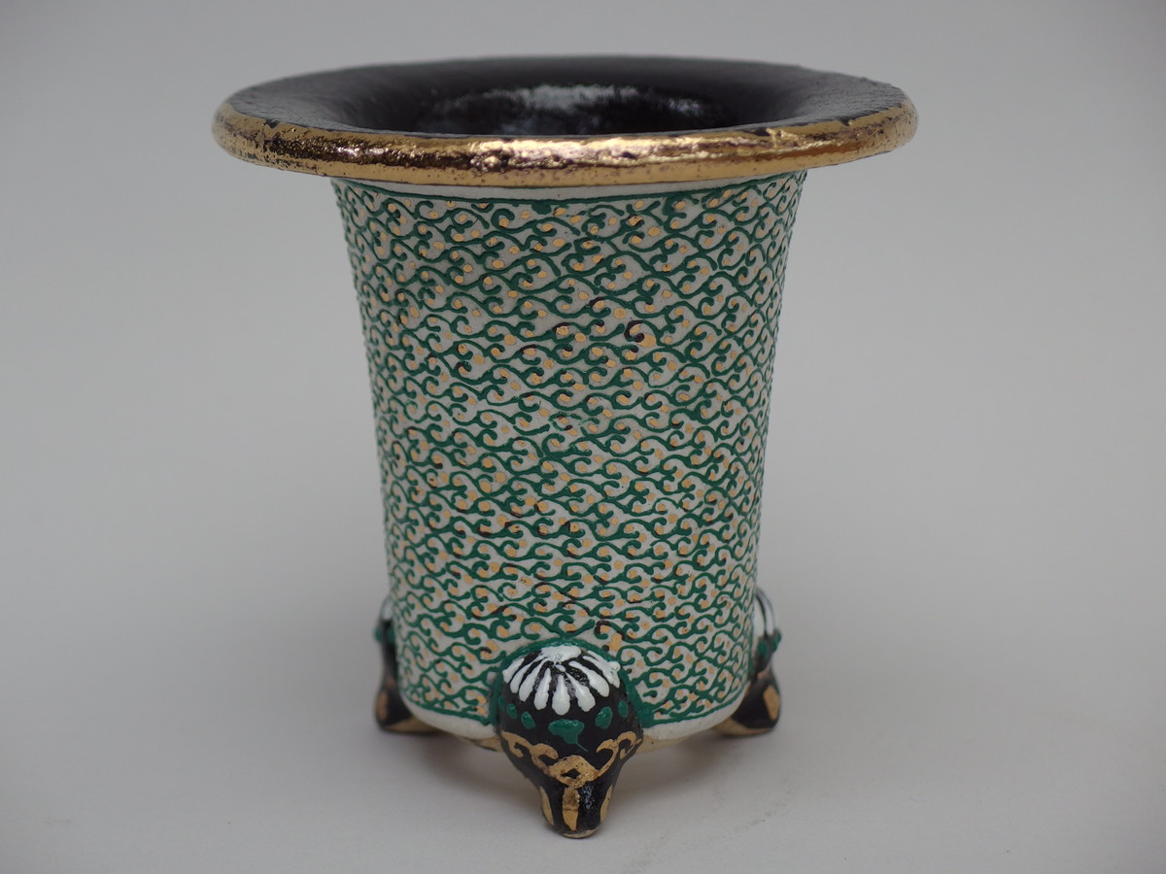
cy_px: 437
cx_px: 583
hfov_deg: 19.6
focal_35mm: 100
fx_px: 3368
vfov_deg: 14.8
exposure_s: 1/160
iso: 100
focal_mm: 21.4
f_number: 2.5
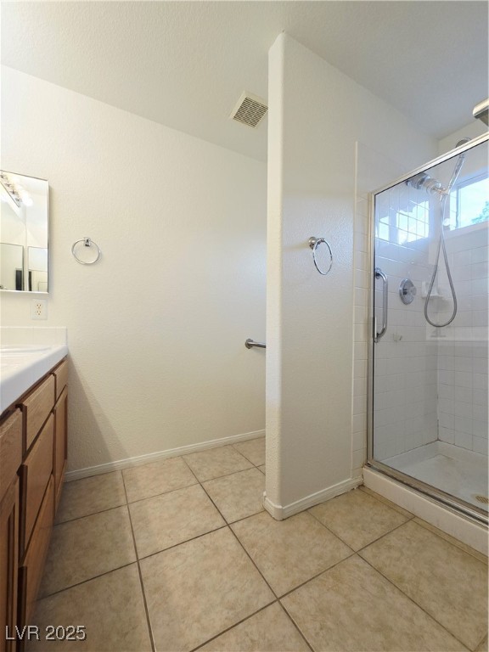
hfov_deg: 89.9
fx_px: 245
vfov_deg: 106.2
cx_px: 244
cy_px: 326
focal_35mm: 13
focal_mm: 2.2
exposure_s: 1/60
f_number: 2.2
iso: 50
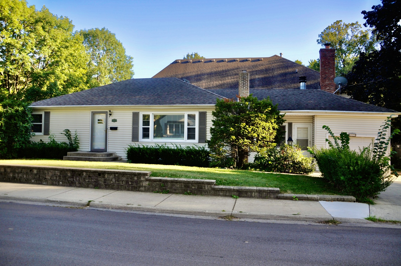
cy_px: 133
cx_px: 200
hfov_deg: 67.4
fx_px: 300
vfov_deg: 47.8
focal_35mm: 27
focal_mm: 18
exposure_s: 1/200
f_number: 6.3
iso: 200
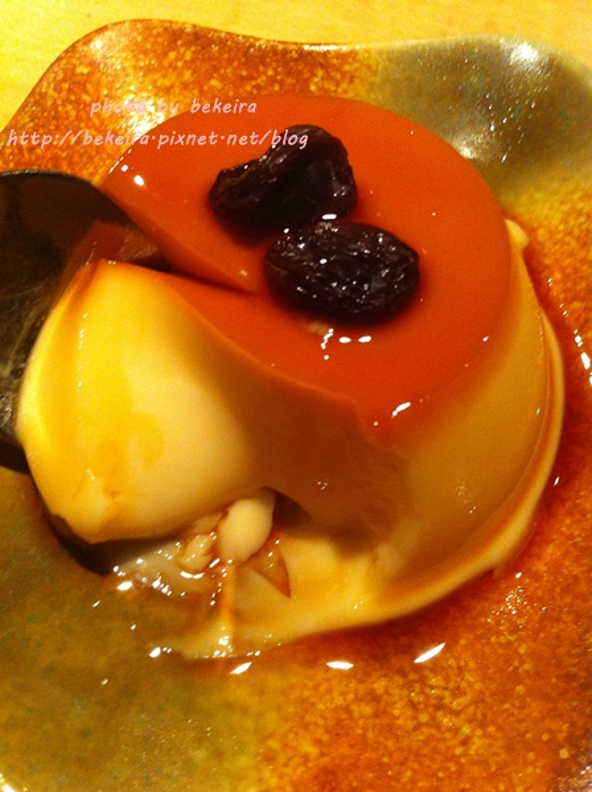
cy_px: 396
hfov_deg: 40.6
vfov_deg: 52.7
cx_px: 296
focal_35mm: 35
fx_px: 800
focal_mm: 3.85
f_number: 2.8
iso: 250
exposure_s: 1/15
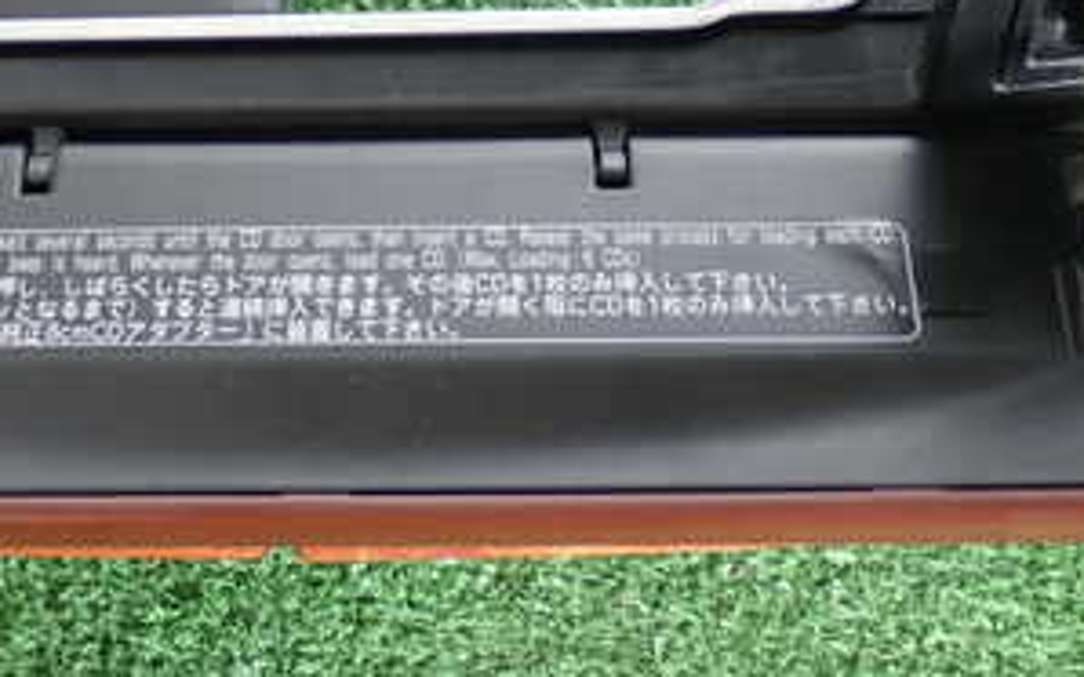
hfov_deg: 21.9
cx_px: 306
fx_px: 2776
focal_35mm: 94
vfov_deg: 13.7
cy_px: 15
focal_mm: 7.84
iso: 200
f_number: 2.9
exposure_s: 1/40
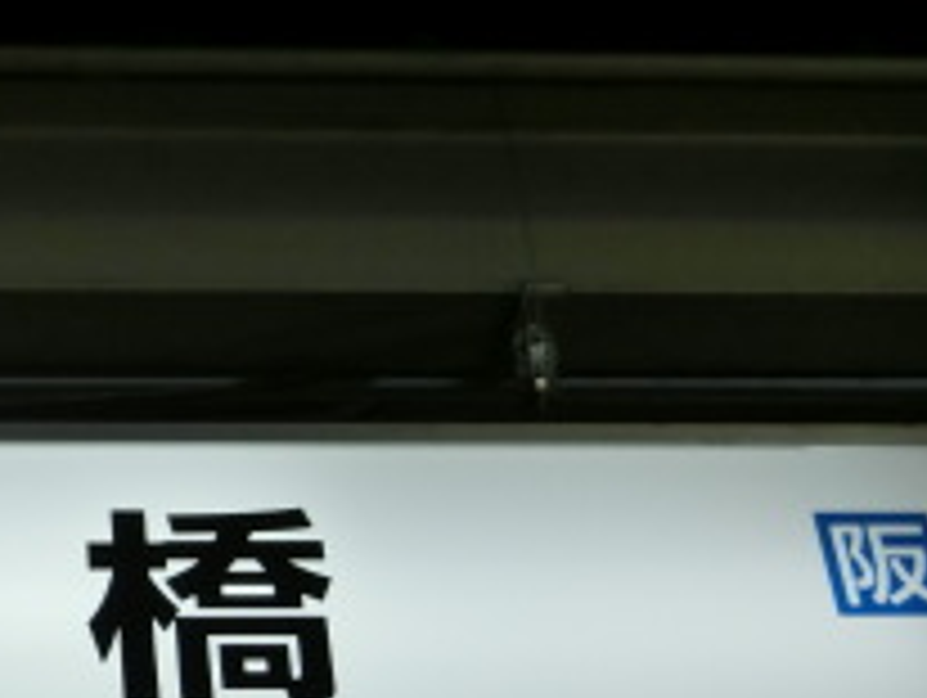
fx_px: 2413
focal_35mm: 90
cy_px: 464
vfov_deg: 16.4
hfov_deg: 20.6
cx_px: -112
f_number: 3.7
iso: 100
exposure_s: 1/125
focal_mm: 5.2
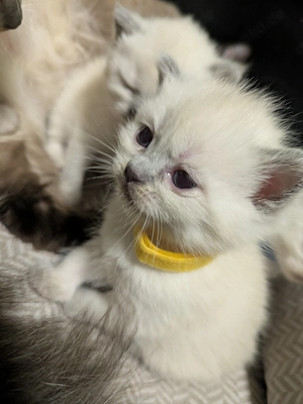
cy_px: 202
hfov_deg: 54.9
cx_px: 152
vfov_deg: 69.4
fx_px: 292
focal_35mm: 25
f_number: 1.89
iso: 601
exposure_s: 1/25
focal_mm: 5.43
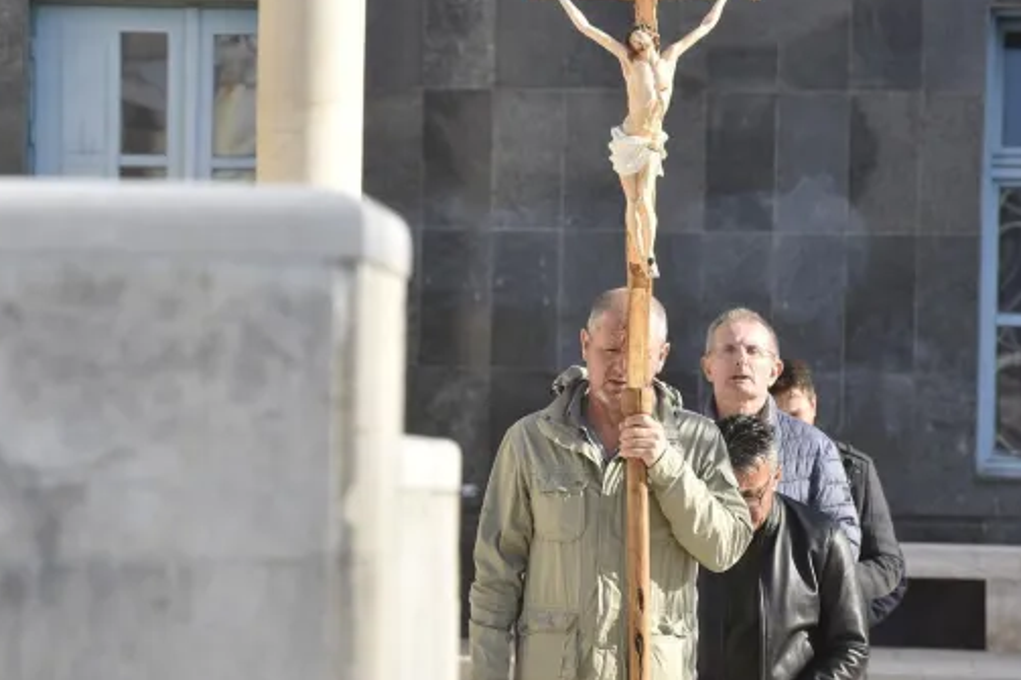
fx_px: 8562
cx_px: 351
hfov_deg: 6.8
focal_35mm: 302
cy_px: 402
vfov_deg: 4.5
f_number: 11
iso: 320
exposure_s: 1/320
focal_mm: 200
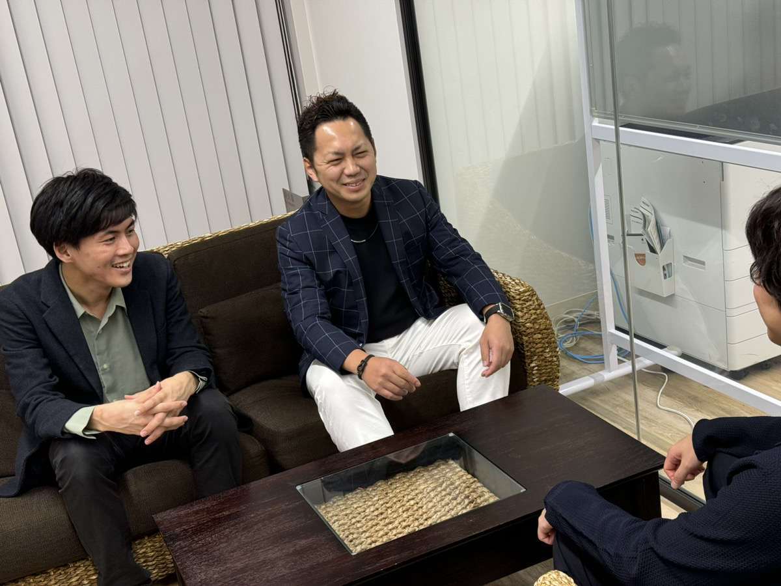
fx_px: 1083
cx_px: 390
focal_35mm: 48
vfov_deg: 30.3
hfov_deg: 39.7
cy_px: 293
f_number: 1.78
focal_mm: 6.76
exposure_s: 1/60
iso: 100
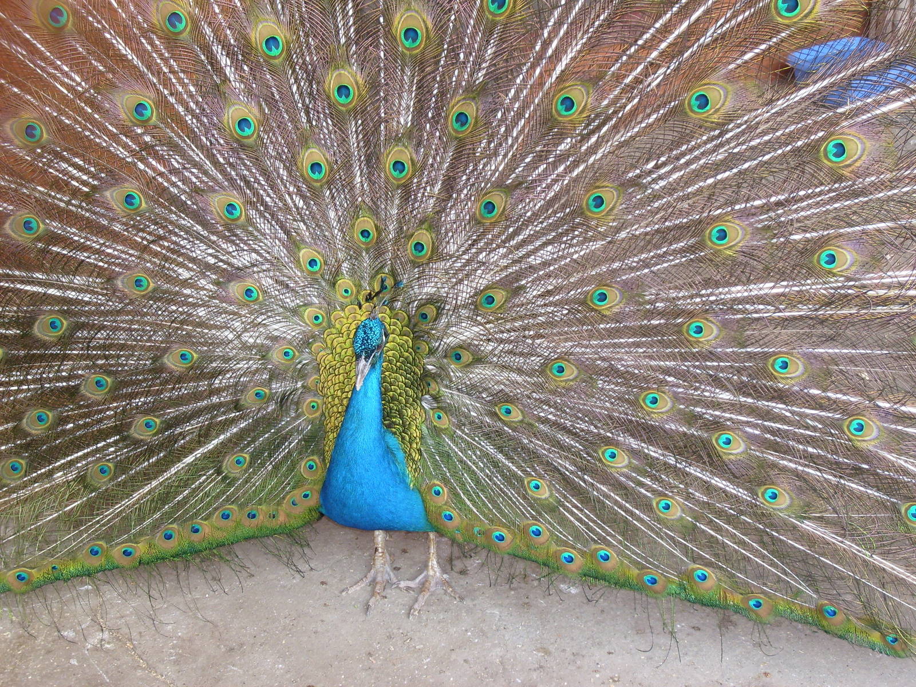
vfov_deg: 24.0
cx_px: 458
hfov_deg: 31.7
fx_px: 1614
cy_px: 344
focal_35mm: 61
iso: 100
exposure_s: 1/60
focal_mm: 10.3
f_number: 3.6
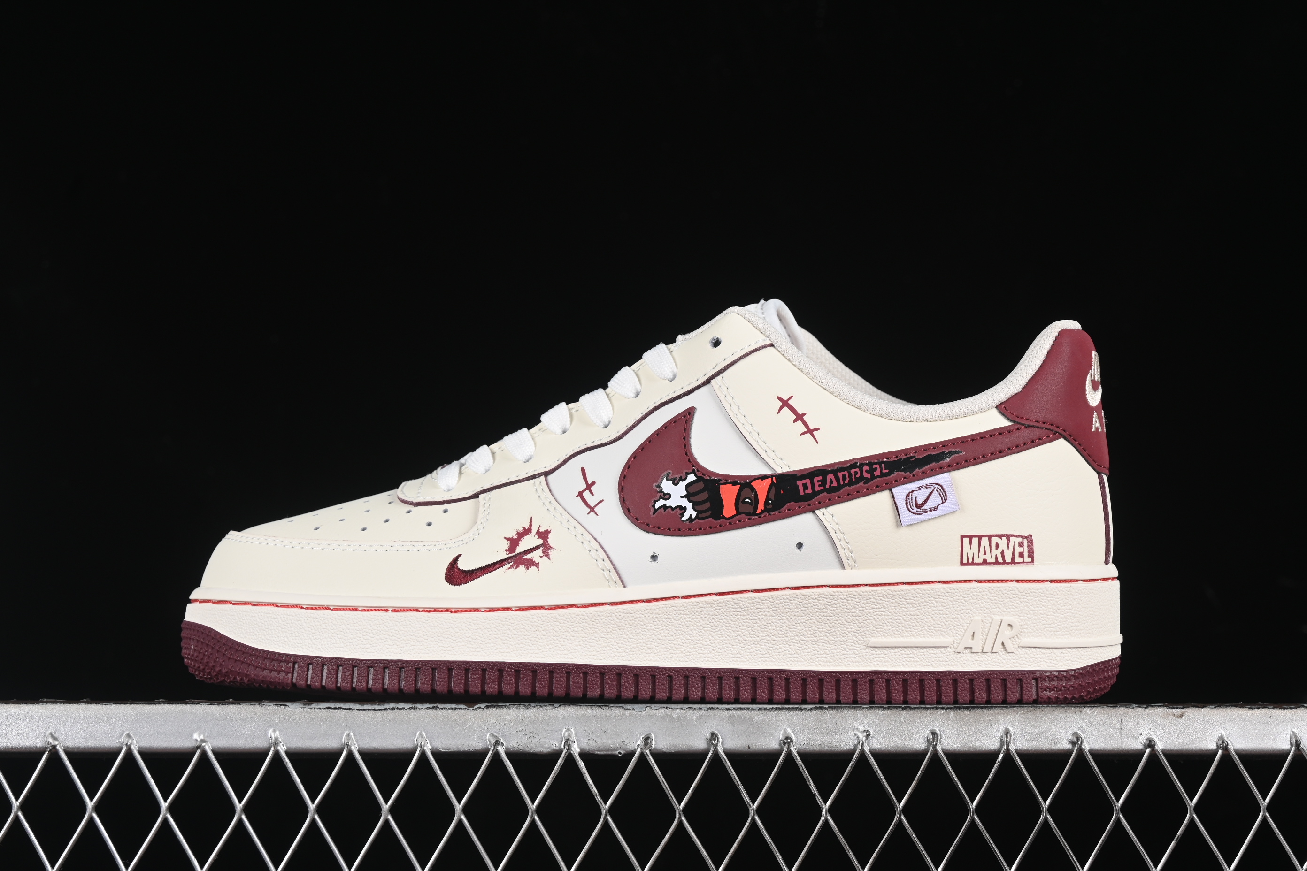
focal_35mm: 75
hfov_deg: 27.0
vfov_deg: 18.2
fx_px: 2723
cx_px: 654
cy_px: 436
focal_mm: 50
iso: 160
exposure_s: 1/80
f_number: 8
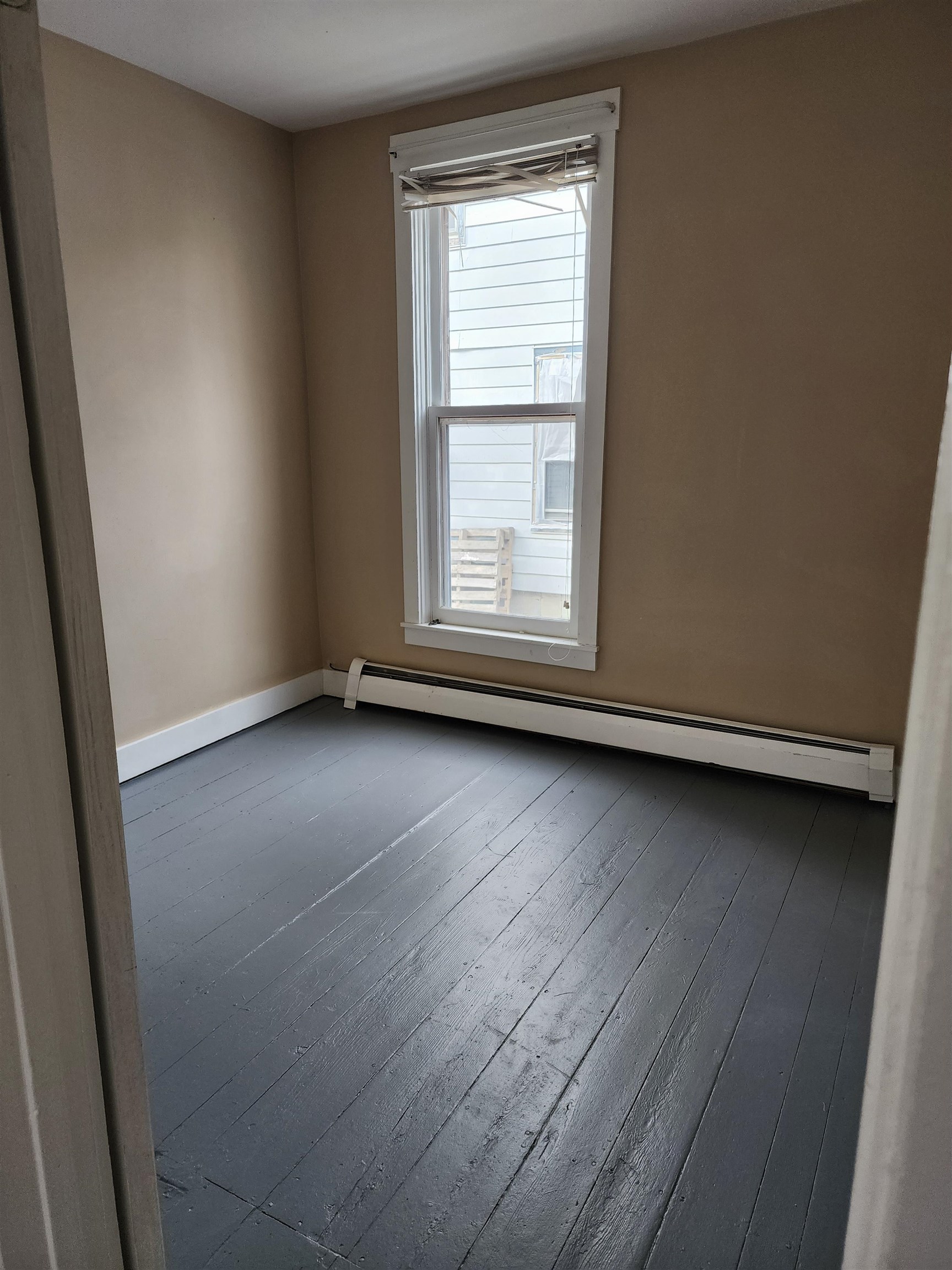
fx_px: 843
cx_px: 476
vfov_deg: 73.9
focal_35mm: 23
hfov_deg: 58.9
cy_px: 635
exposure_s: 1/180
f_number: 1.8
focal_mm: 6.4
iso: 200
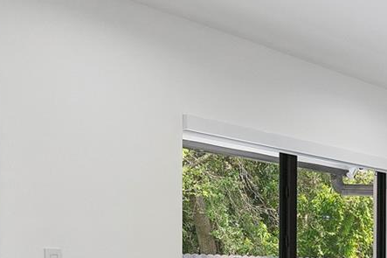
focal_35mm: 65
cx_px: 378
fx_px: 698
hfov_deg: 29.2
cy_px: 277
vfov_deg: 20.1
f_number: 8
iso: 640
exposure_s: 1/40
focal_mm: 18
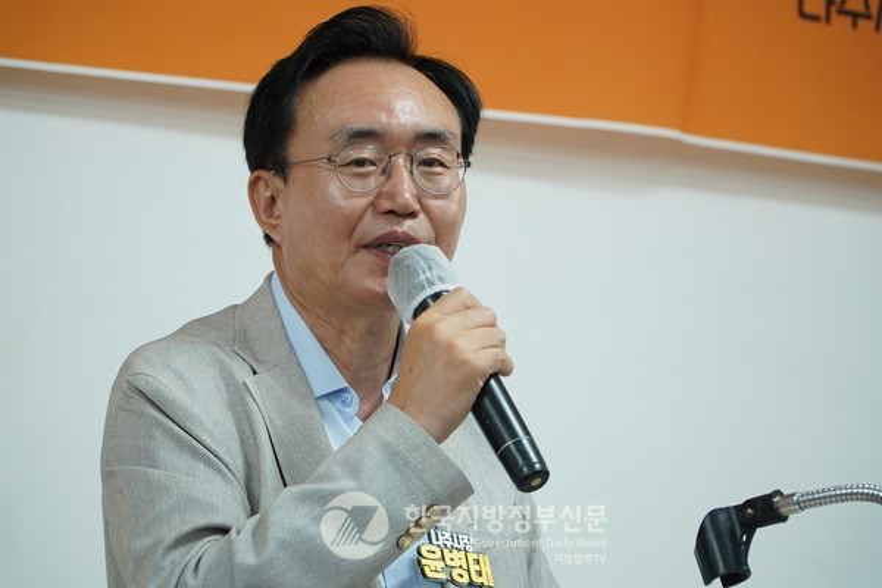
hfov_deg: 15.1
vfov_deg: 10.1
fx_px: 3332
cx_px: 441
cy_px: 294
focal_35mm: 136
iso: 1600
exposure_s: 1/250
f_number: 4
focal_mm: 91
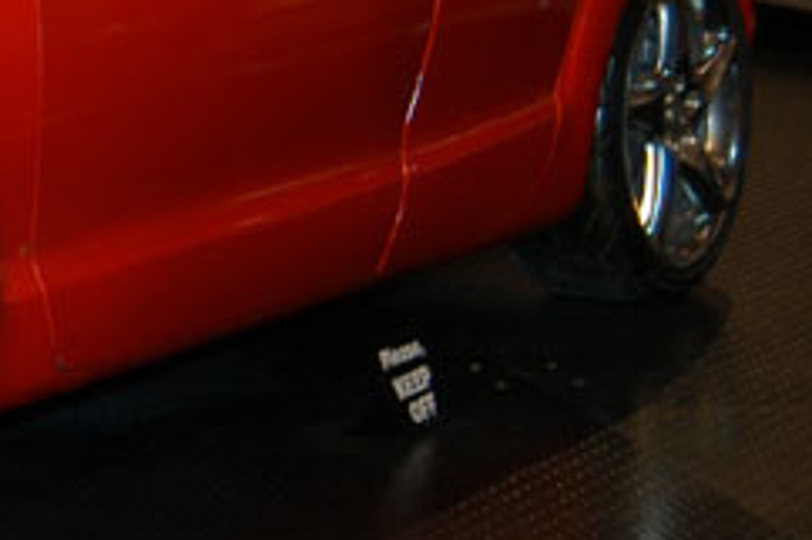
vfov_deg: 8.1
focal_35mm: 168
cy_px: 0
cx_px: -294
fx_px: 3787
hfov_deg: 11.8
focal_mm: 40
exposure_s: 1/60
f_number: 5
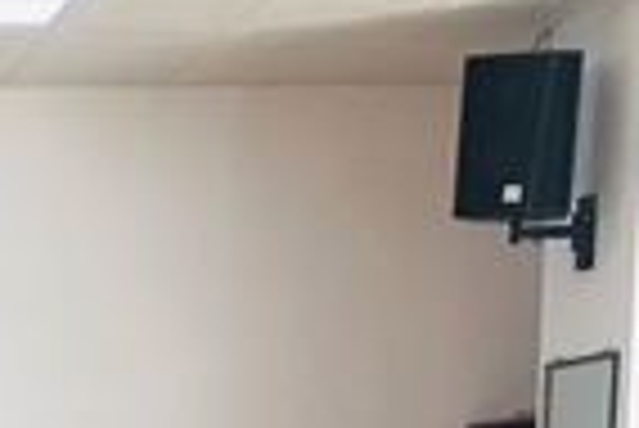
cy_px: 811
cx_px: -387
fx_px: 2257
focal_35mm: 127
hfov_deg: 14.7
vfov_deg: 10.1
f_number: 2.2
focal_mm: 4.15
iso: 40
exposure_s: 1/33
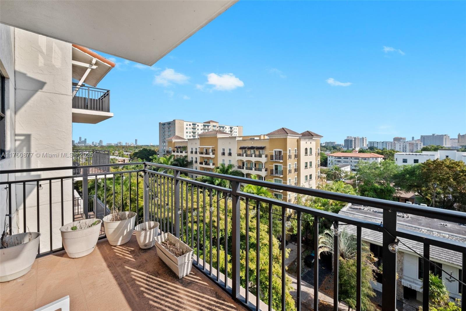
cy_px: 156
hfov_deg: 104.2
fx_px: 181
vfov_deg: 81.2
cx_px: 233
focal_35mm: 14
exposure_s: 1/100
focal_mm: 14
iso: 200
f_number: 8
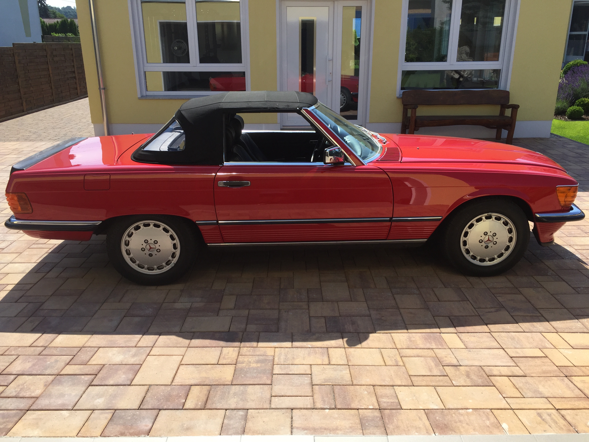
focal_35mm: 29
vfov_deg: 48.2
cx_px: 294
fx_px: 493
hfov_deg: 61.7
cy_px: 221
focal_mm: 4.15
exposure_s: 1/1582
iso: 32
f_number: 2.2
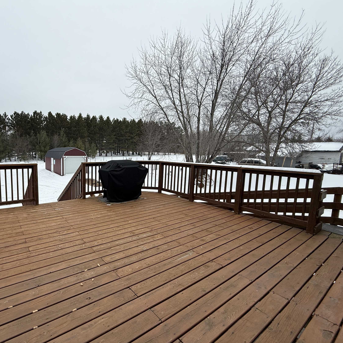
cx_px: 110
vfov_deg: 84.0
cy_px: 170
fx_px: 191
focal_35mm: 17
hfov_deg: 80.7
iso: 50
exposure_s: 1/1050
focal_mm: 2.22
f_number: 2.2
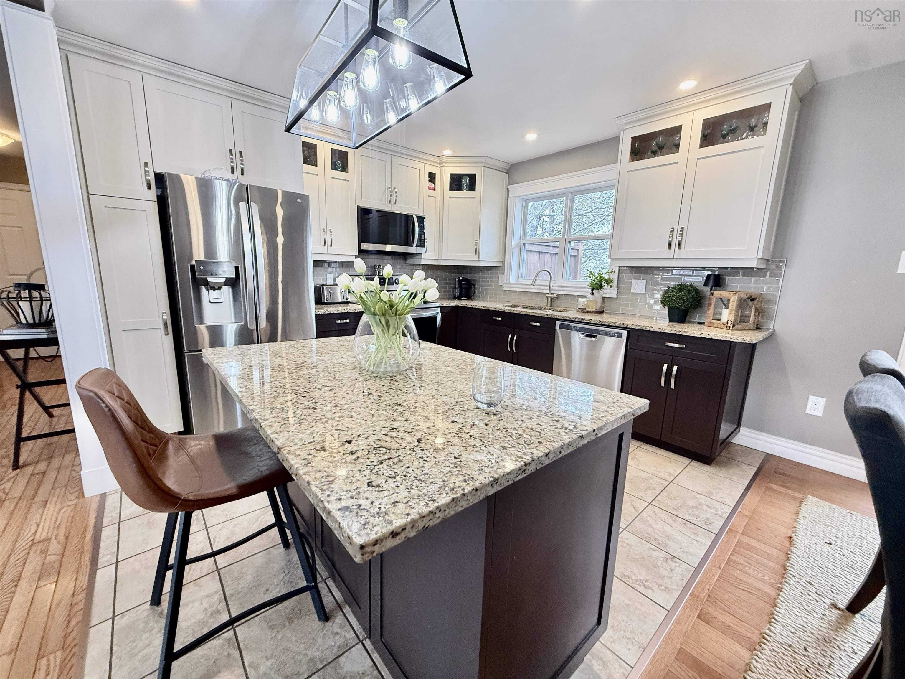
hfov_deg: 102.1
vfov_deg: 85.7
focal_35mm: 14
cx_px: 452
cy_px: 340
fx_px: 366
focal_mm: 2.22
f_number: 2.2
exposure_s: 1/60
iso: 320
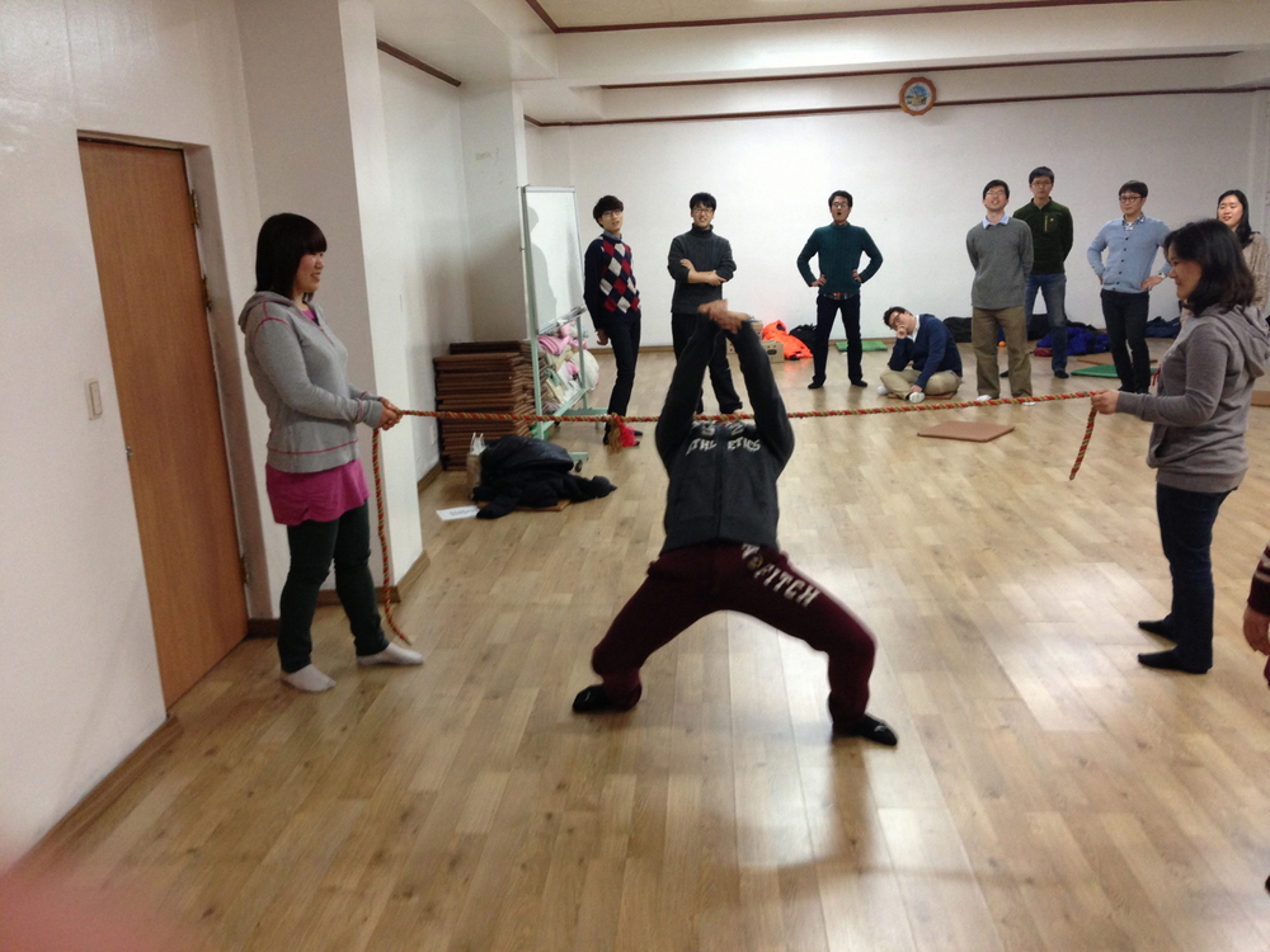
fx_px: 1211
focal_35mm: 33
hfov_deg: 55.4
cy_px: 476
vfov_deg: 42.9
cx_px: 635
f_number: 2.4
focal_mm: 4.13
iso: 160
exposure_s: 1/20
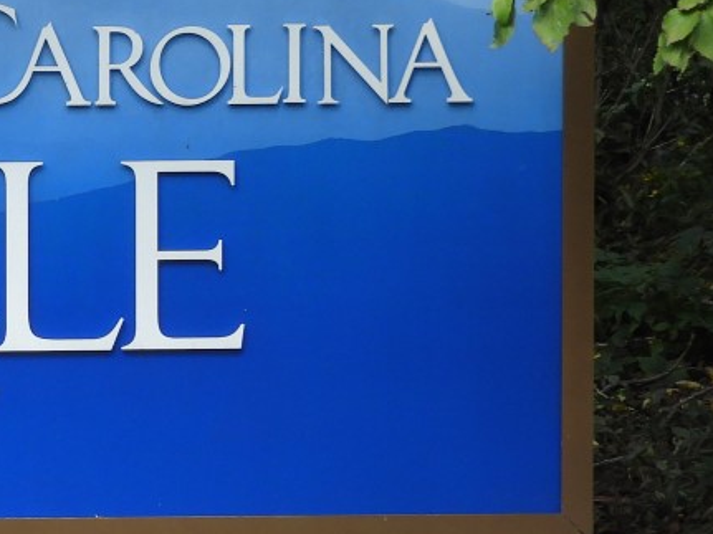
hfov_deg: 5.6
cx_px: -407
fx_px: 7228
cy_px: 303
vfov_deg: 4.2
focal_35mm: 351
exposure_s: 1/125
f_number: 4.8
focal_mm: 18.8
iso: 100
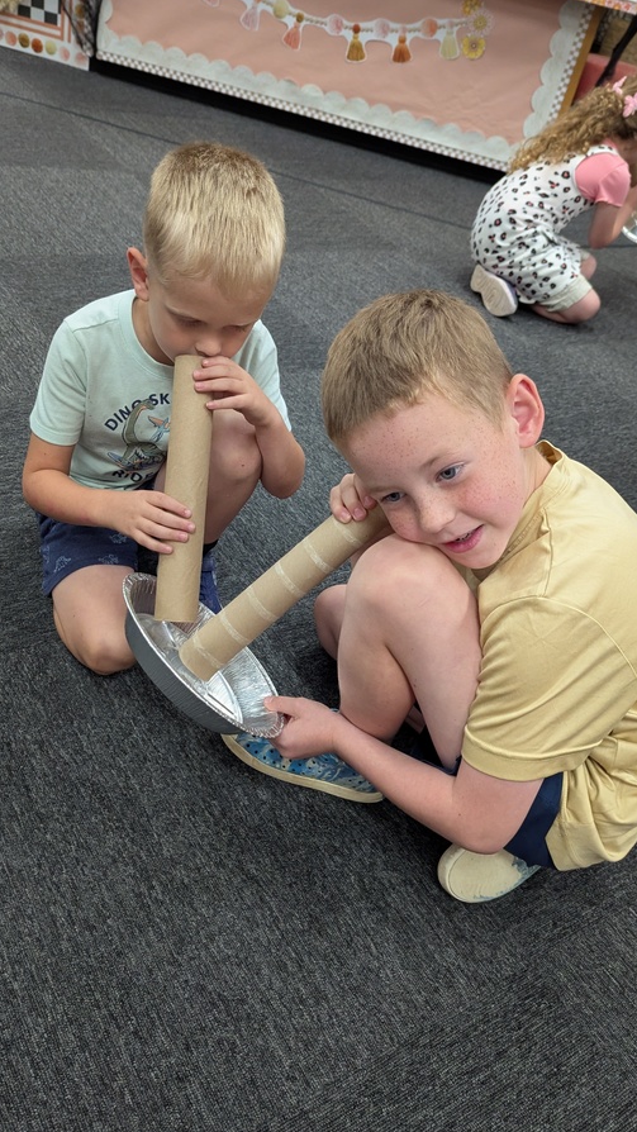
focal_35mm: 30
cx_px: 286
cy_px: 557
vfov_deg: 64.3
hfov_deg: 38.9
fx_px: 901
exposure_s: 1/120
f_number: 1.85
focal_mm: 6.81
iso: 480
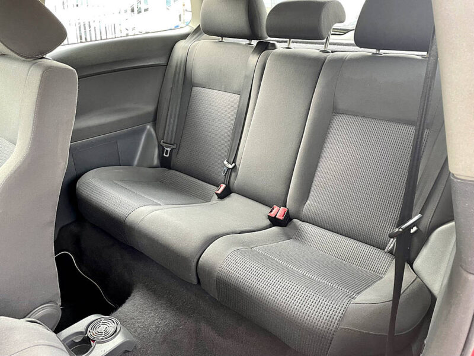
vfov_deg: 53.1
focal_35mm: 26
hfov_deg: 67.3
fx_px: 356
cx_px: 237
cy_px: 178
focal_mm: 4.2
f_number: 1.6
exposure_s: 1/84
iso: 125
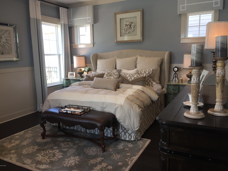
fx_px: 191
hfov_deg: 61.7
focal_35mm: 29
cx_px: 114
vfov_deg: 48.2
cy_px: 86
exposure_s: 1/60
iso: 40
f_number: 2.2
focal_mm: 4.15
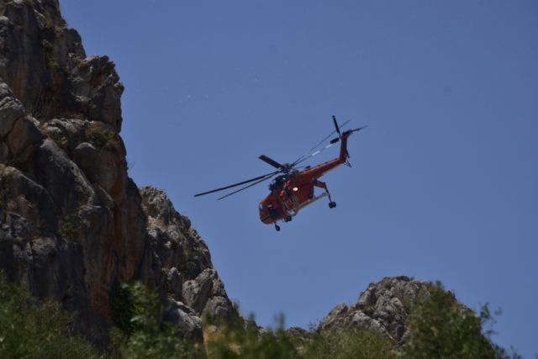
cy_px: 180
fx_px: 4036
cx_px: 269
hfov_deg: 7.6
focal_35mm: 270
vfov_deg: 5.1
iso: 100
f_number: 5.6
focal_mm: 180
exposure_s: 1/1000
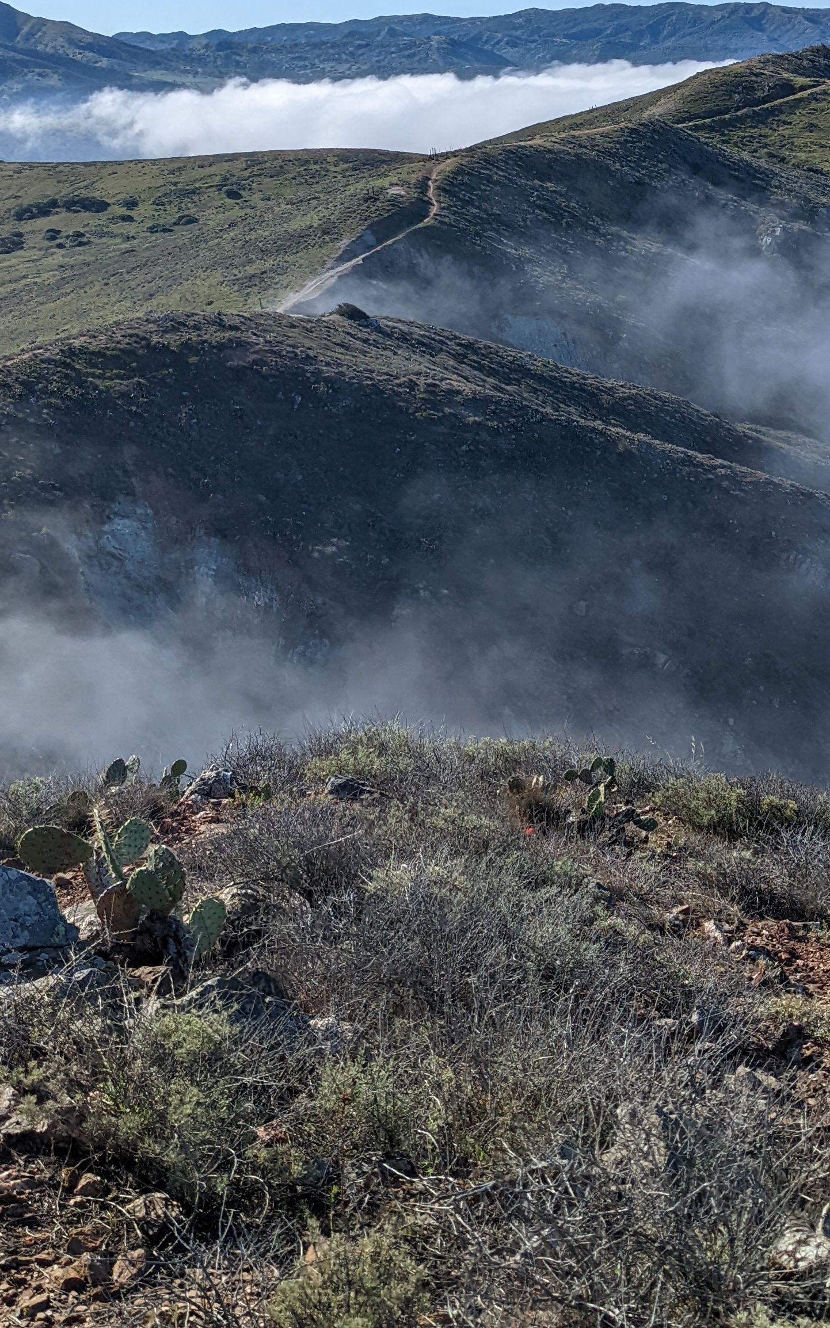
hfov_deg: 25.7
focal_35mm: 50
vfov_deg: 39.4
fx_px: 1810
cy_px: 365
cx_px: 546
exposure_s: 1/5848
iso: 60
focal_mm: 4.38
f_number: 1.73
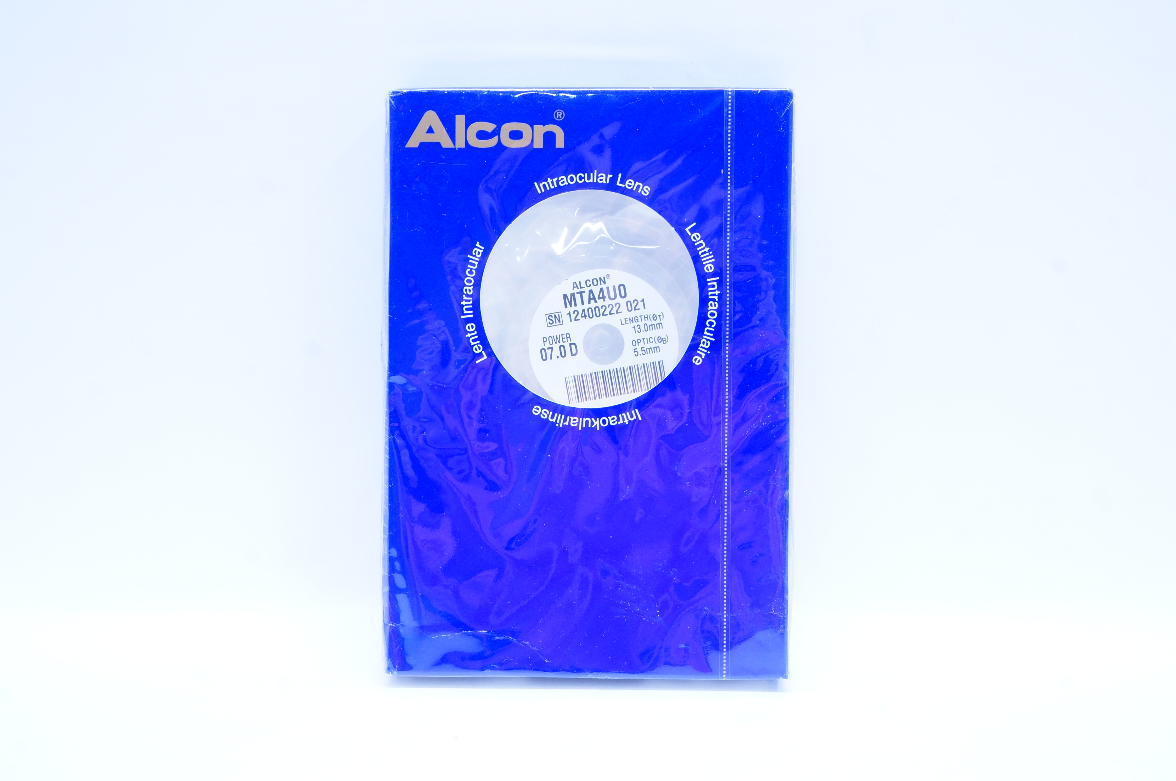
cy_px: 390
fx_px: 1371
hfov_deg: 46.4
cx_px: 588
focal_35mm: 42
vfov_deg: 31.8
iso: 400
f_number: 11
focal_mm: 28
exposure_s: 1/10
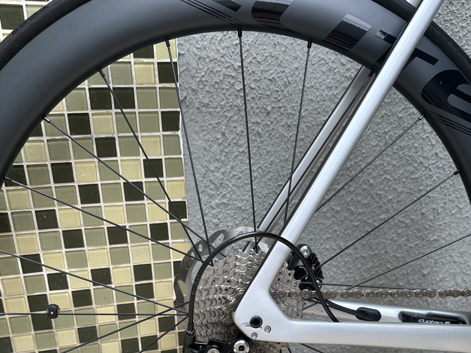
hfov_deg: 55.4
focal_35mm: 33
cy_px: 298
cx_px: 242
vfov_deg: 40.6
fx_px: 449
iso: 80
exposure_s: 1/417
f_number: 1.78
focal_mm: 6.86
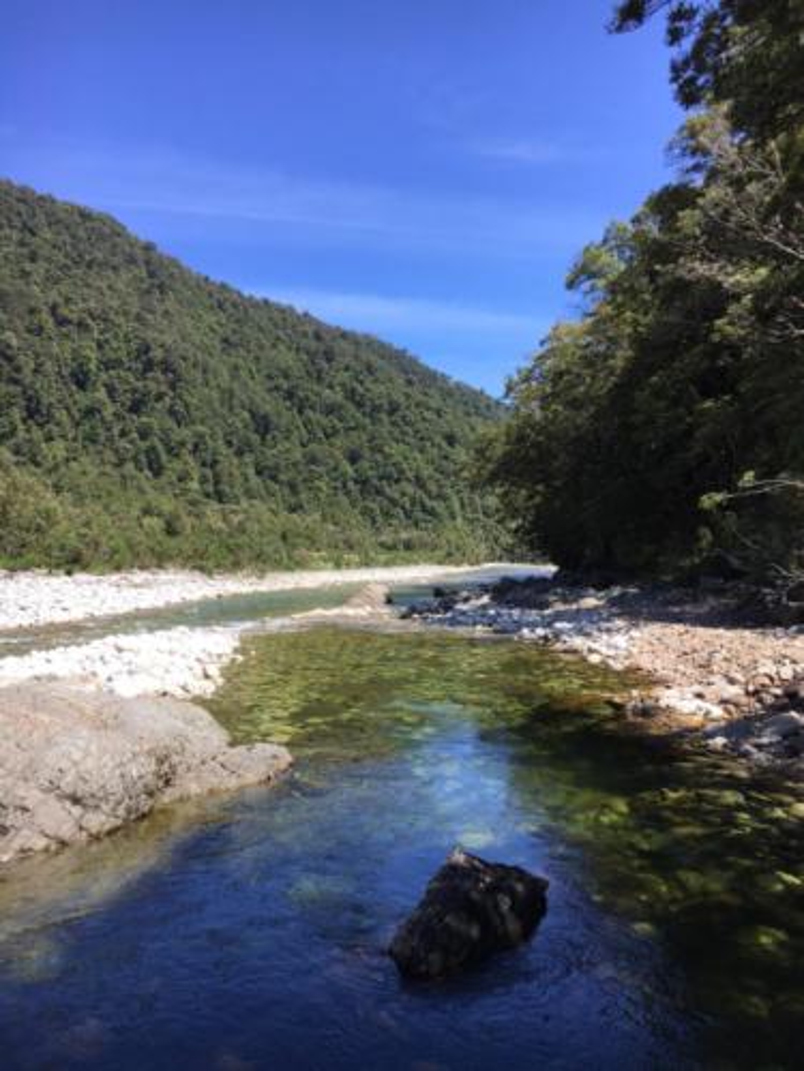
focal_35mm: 29
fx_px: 898
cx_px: 402
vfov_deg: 61.7
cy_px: 536
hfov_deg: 48.2
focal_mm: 4.15
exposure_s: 1/884
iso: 25
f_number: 2.2
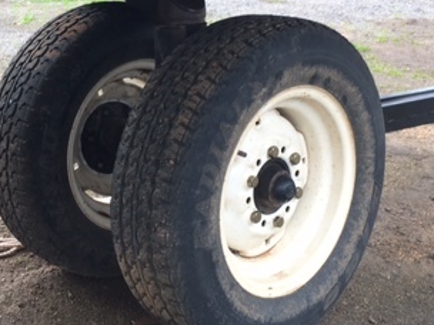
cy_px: 88
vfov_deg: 23.8
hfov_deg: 31.2
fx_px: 765
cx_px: 120
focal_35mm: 61
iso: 25
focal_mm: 4.15
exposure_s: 1/133
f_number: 2.2
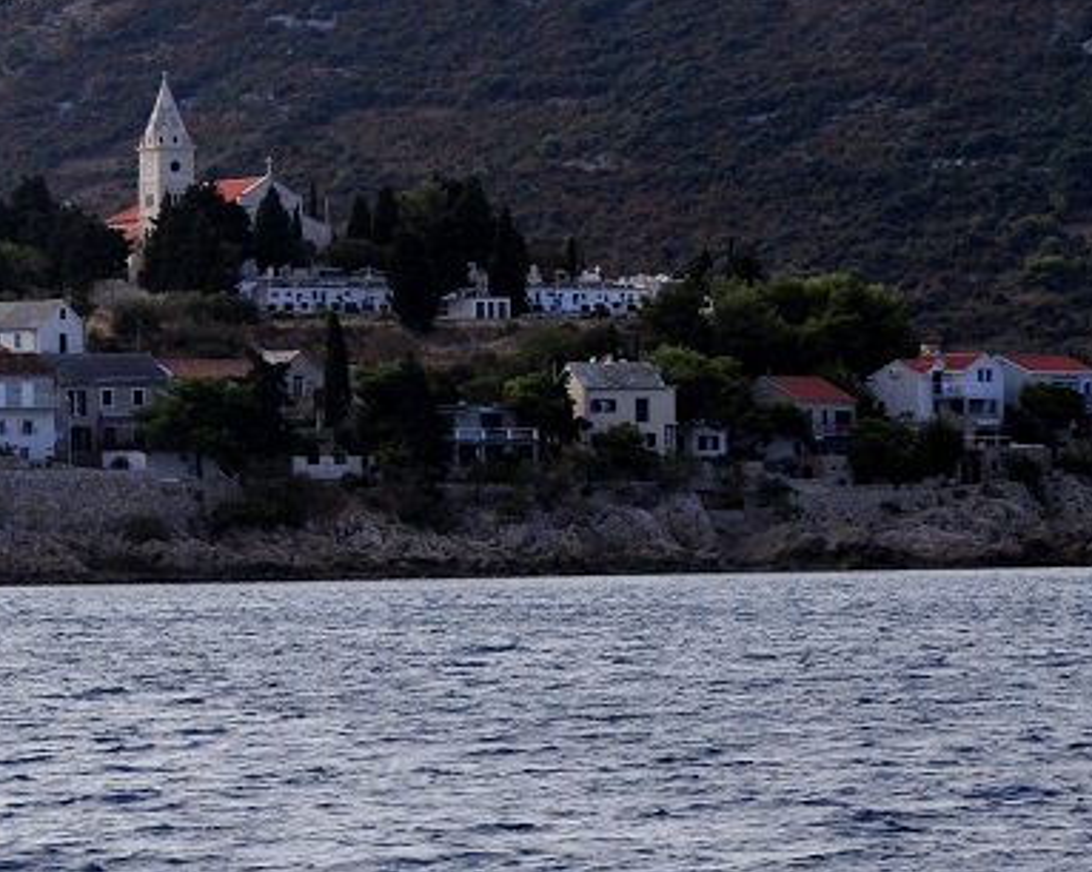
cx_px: 70
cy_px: 155
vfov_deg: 5.4
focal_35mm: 286
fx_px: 9239
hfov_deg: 6.7
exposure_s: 1/1250
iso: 320
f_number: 6.3
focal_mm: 78
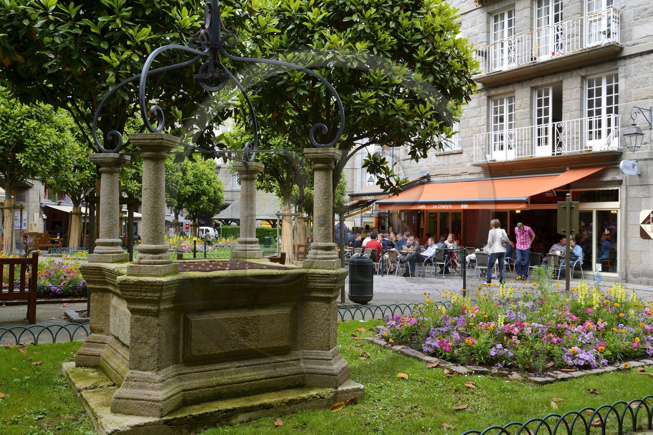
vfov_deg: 41.0
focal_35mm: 32
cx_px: 326
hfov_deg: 58.8
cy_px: 218
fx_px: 580
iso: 200
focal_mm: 32
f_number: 6.3
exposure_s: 1/125
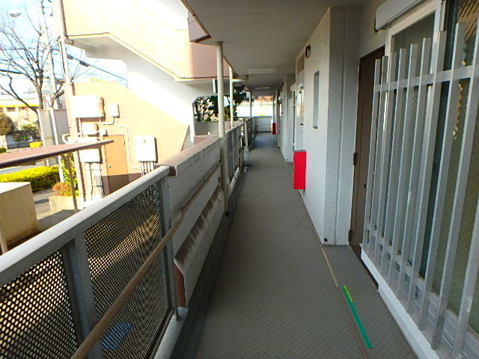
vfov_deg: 63.4
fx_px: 291
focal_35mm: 21
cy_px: 180
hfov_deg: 79.0
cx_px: 240
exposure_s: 1/250
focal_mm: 3.7
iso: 125
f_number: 3.5
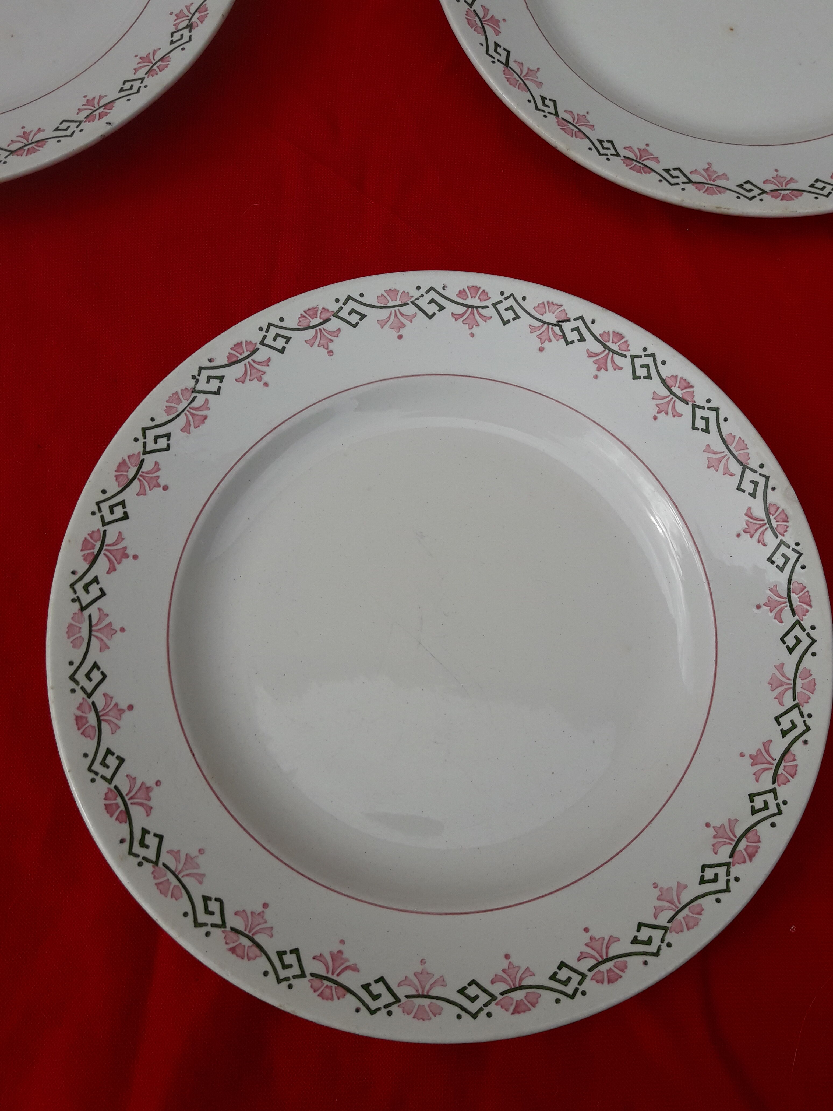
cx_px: 416
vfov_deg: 63.4
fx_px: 898
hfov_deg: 49.7
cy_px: 556
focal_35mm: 28
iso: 40
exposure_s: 1/1873
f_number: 1.9
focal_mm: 3.7
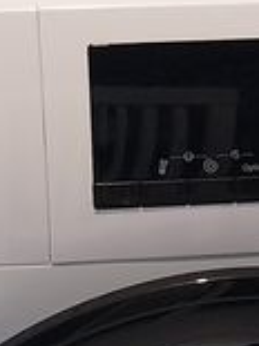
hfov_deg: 8.8
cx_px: 181
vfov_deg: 11.2
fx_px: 1678
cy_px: 565
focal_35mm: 168
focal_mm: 4
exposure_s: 1/50
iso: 320
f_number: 1.8
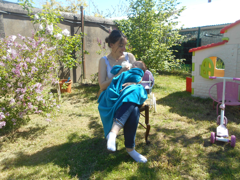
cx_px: 120
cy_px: 90
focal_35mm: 26
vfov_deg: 53.1
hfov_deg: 67.3
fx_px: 180
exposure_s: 1/320
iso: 80
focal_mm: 4.6
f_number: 3.2
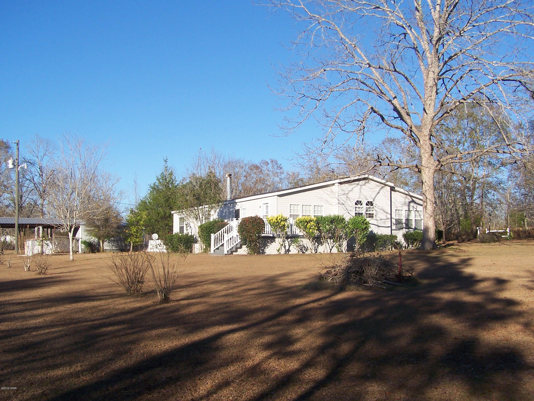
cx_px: 267
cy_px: 200
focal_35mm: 38
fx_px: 586
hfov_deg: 49.0
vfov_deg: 37.7
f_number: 4
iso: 80
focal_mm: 6.3
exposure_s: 1/500
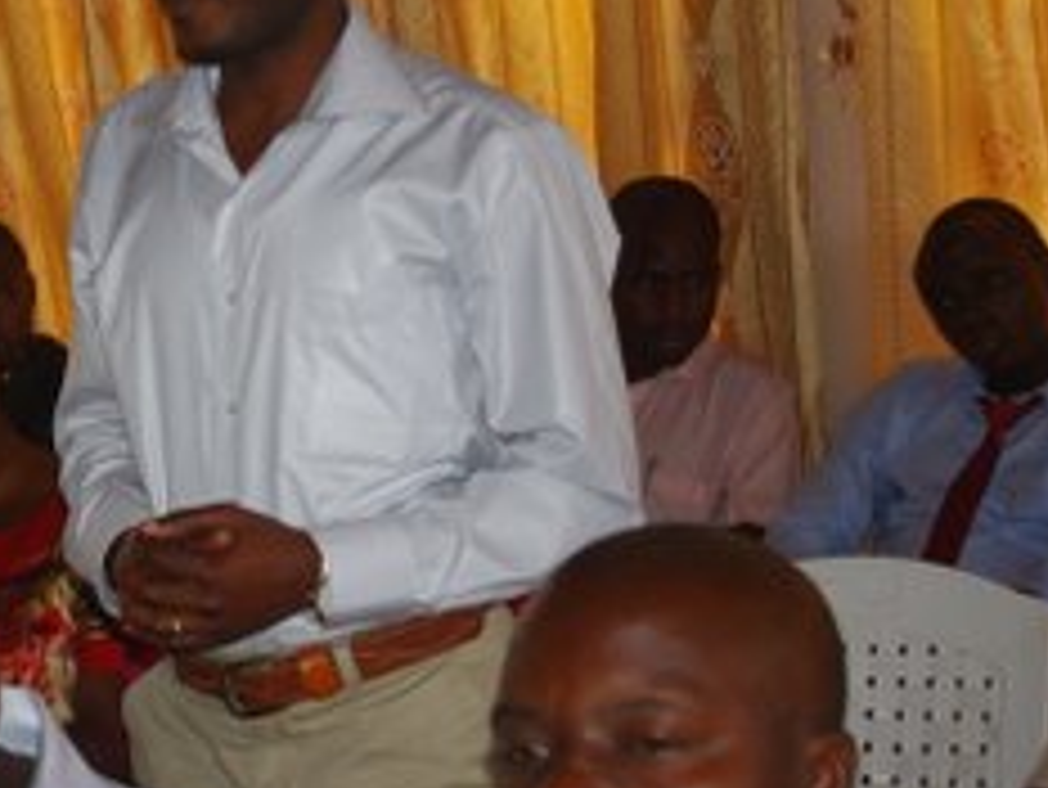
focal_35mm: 113
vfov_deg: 13.1
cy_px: 347
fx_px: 3423
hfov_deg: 17.2
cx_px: 153
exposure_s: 1/60
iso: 100
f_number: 4.5
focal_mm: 37.5
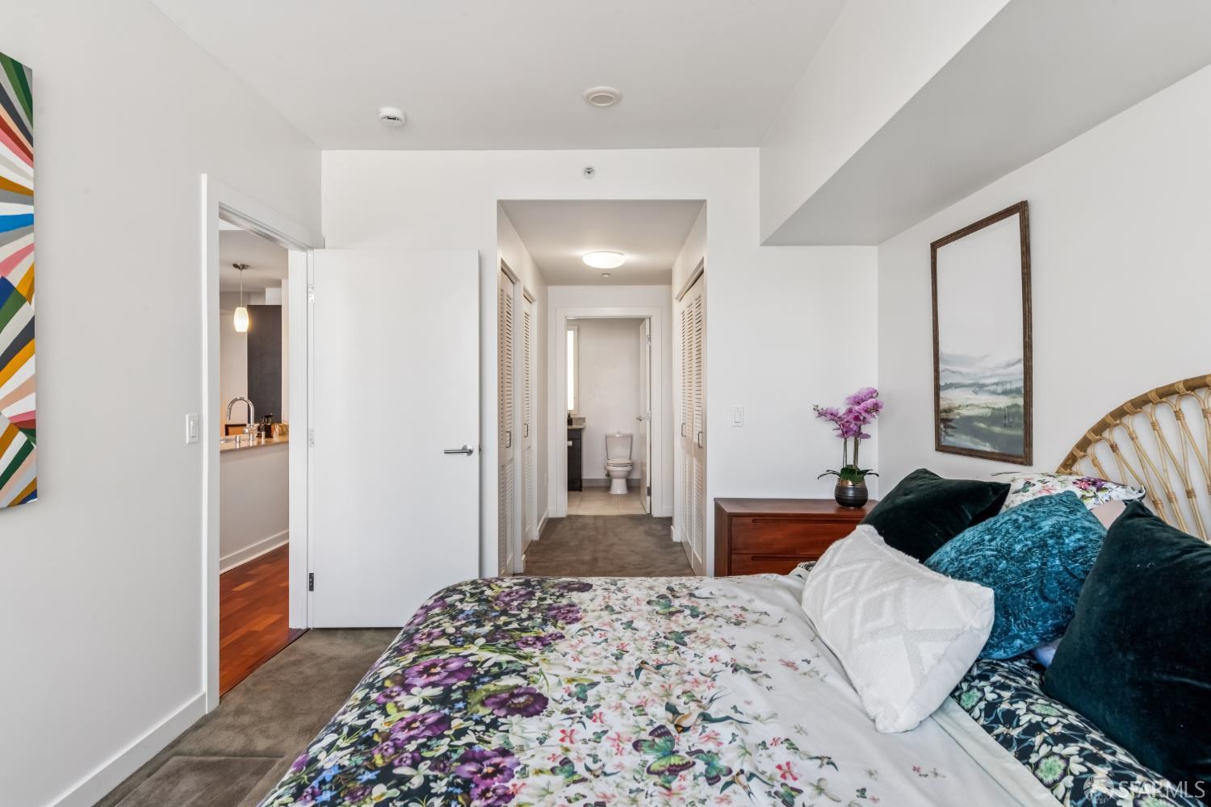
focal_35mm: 19
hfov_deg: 86.9
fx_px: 639
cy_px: 404
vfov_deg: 64.6
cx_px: 606
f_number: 11
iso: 100
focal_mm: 19
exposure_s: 1/6
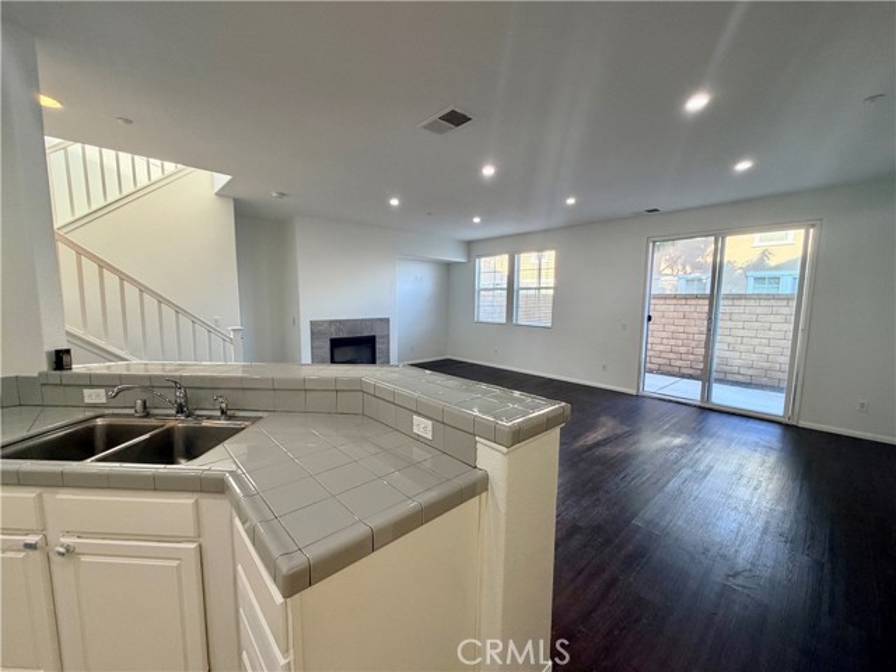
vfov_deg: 85.7
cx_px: 448
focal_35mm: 14
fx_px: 362
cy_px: 336
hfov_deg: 102.1
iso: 200
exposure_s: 1/120
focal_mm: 2.22
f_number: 2.2
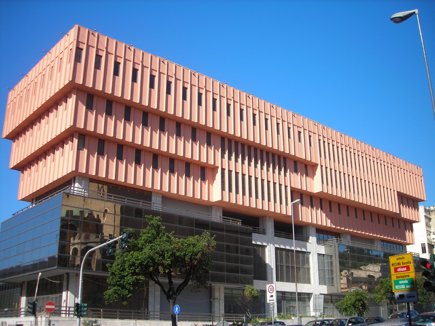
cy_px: 163
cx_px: 218
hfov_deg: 49.0
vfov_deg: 37.7
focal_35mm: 38
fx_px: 478
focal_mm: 6.3
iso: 50
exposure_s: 1/144
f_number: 6.4
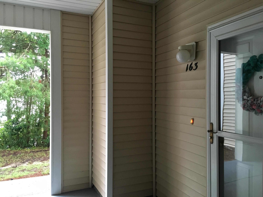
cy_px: 98
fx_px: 220
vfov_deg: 48.2
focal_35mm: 29
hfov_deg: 61.7
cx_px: 132
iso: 200
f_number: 2.2
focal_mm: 4.15
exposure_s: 1/20
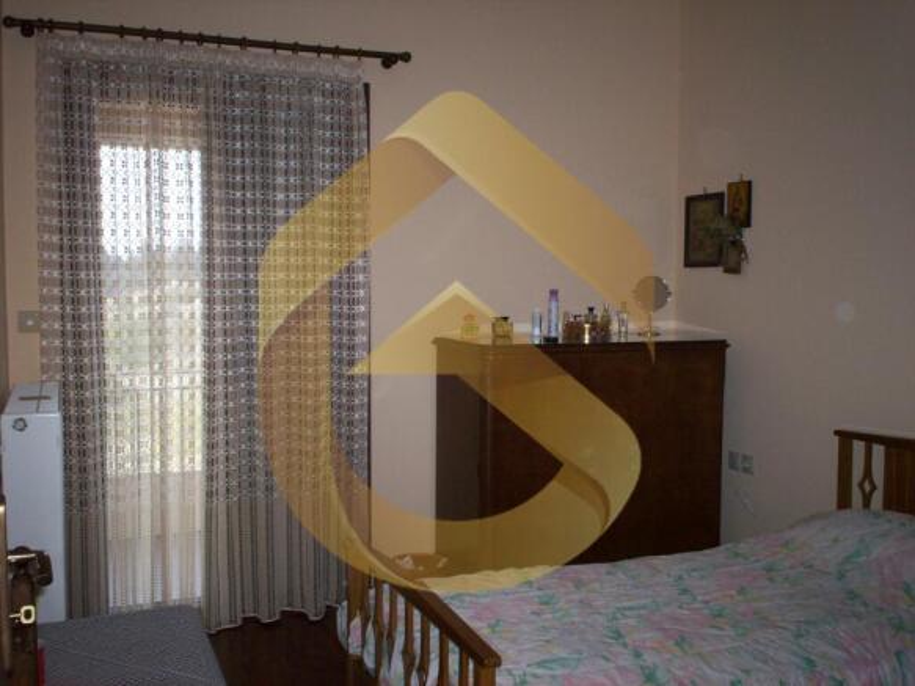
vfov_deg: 39.6
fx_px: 951
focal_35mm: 36
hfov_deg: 51.4
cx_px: 458
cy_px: 343
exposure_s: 1/60
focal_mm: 6
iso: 140
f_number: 4.5
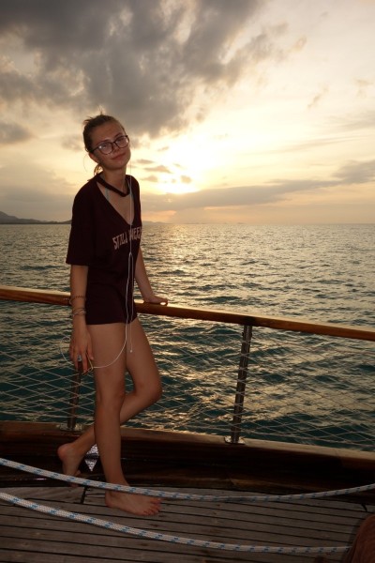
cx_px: 188
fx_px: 437
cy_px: 282
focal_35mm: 28
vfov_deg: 65.5
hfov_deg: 46.4
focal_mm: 10.4
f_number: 5.6
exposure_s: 1/200
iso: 125
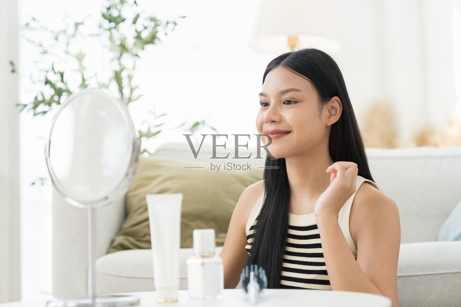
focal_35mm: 70
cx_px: 230
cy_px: 154
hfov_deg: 28.8
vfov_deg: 19.5
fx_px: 896
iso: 250
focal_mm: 70
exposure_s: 1/200
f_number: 2.8
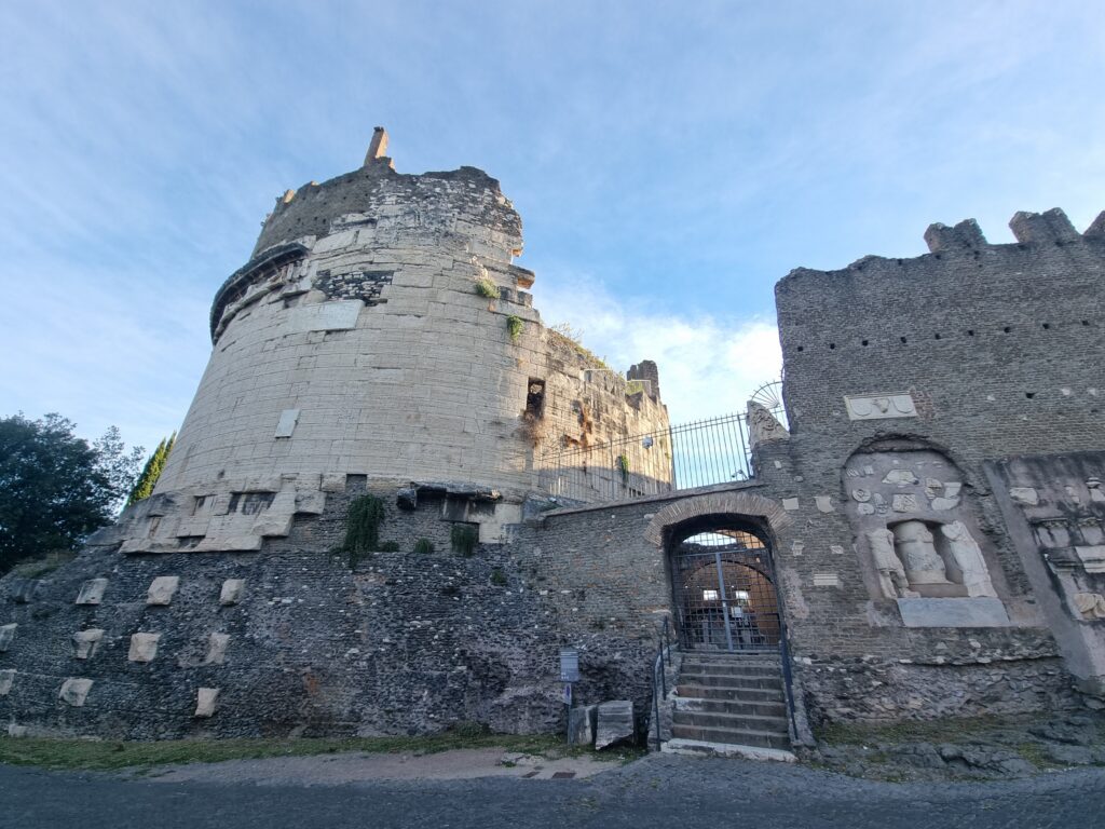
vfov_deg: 89.9
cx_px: 552
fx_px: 415
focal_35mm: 13
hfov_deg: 106.2
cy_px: 414
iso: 50
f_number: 2.2
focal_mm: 2.2
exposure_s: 1/442
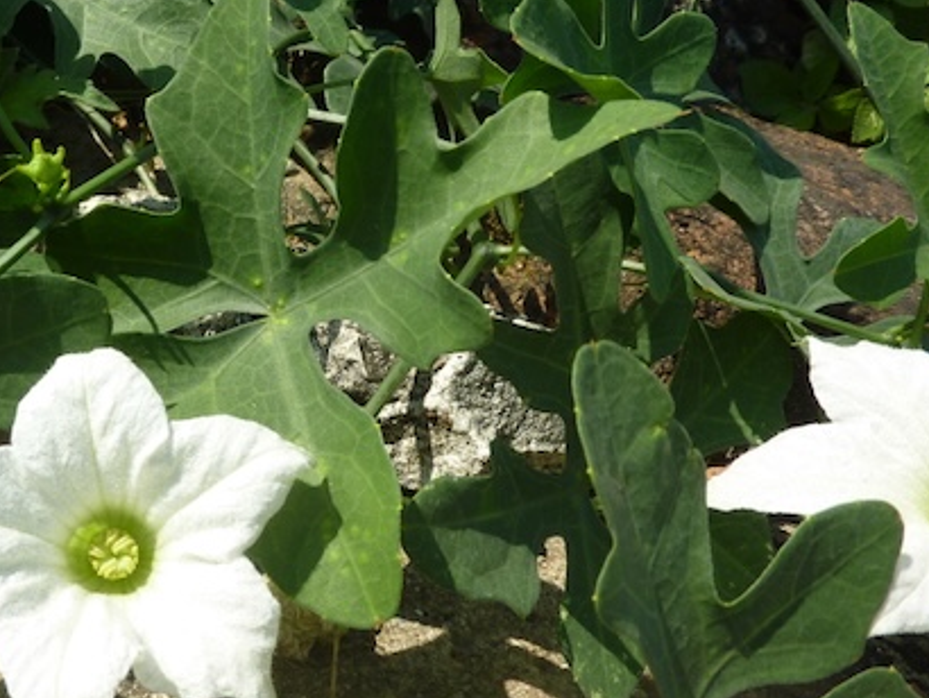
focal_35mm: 39
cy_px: 383
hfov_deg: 46.7
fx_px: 1047
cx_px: 272
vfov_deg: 36.8
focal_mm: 4.1
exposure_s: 1/500
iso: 80
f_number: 4.5
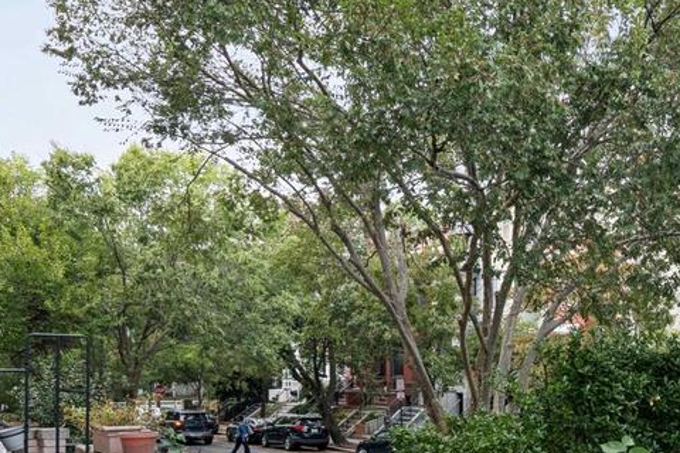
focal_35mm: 42
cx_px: 552
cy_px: 336
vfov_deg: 31.4
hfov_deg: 44.0
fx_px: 793
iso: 400
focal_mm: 14
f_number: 7.1
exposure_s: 1/160
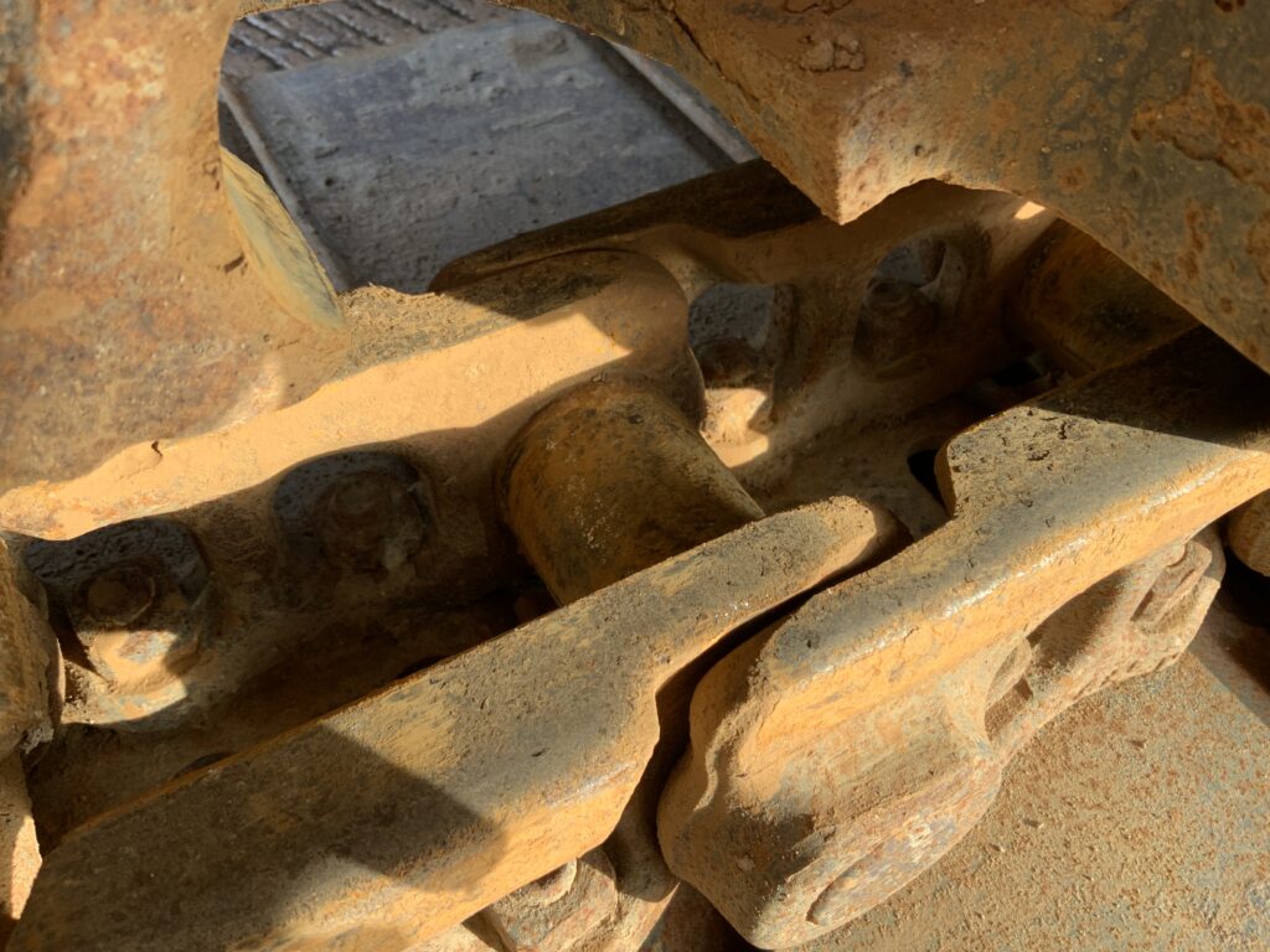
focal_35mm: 29
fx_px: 1064
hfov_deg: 61.7
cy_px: 476
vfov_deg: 48.2
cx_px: 635
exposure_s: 1/146
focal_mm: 3
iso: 16
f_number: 1.8
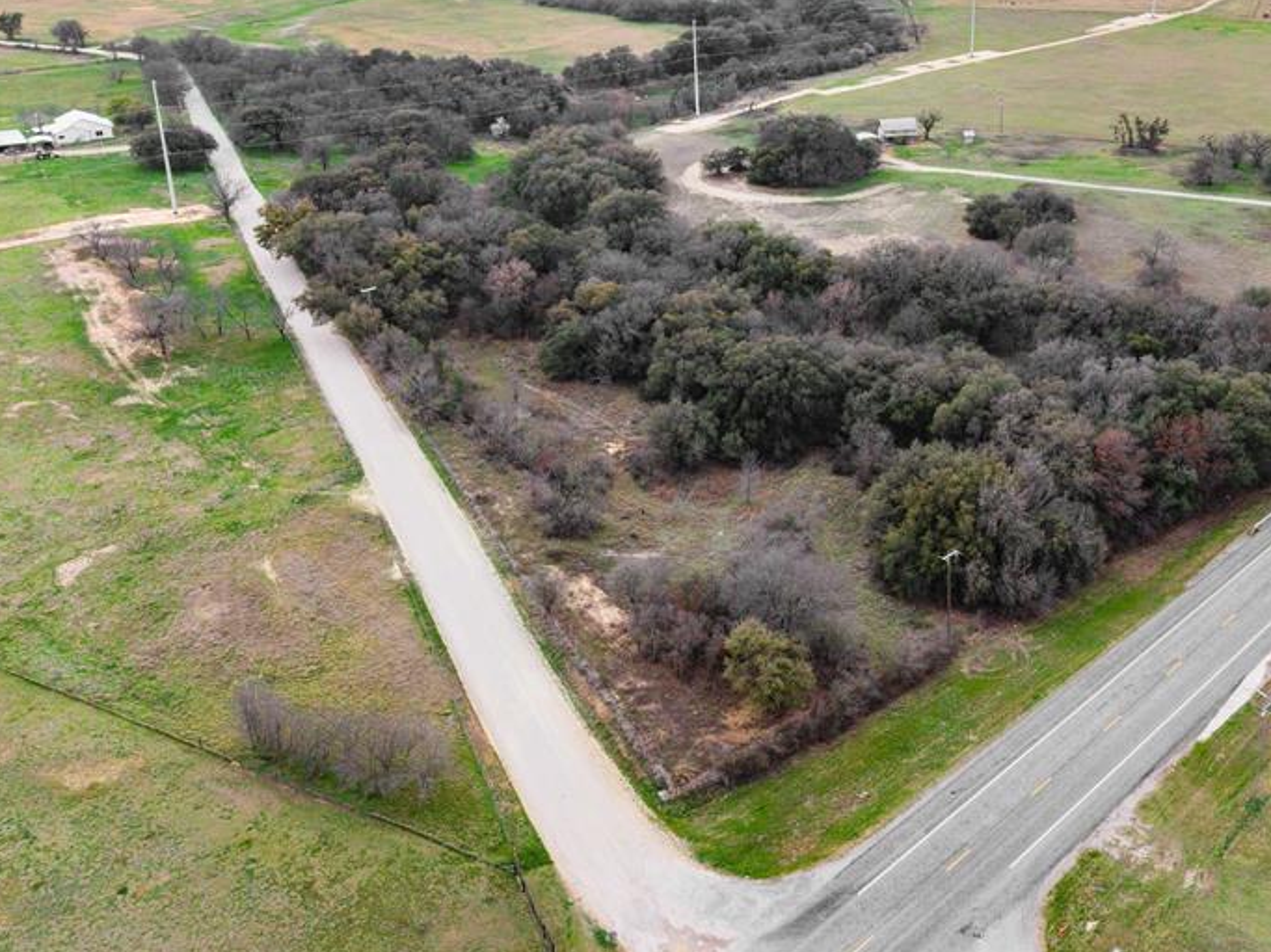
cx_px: 856
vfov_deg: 39.0
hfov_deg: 50.4
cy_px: 283
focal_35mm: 36
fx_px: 1322
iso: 200
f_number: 1.8
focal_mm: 8.67
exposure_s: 1/3200
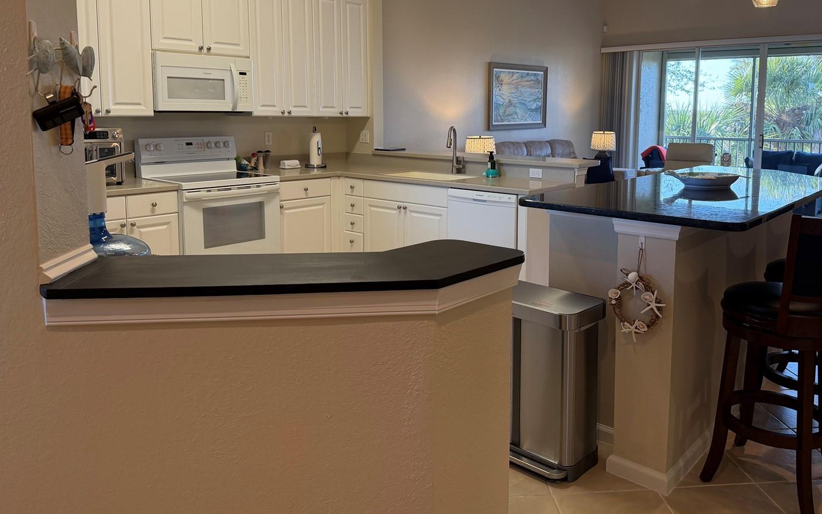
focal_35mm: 29
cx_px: 464
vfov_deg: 42.6
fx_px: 650
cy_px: 176
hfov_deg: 64.4
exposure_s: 1/120
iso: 250
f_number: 1.78
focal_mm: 6.76
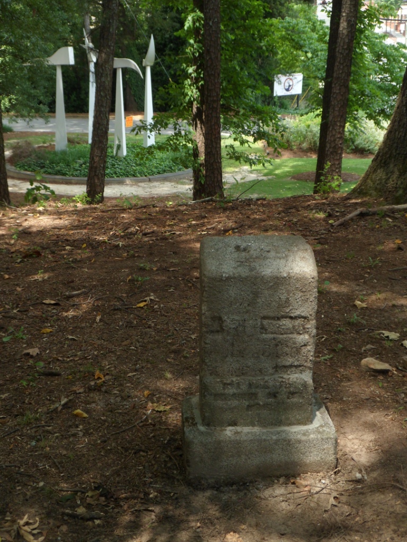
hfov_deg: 28.0
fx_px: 815
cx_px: 204
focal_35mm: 52
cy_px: 271
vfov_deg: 36.8
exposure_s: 1/125
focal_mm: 8.1
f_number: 4.3
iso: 100
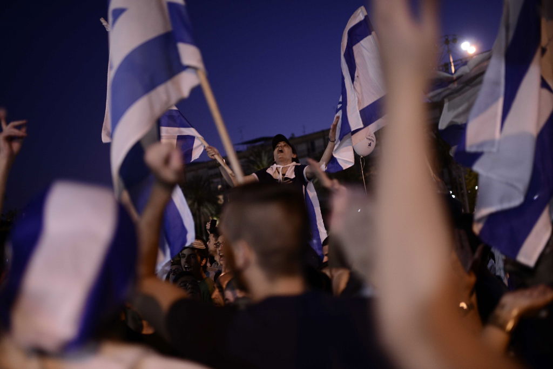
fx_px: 538
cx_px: 276
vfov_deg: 37.9
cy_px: 184
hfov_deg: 54.4
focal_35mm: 35
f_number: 1.4
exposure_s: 1/160
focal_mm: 35
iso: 1250
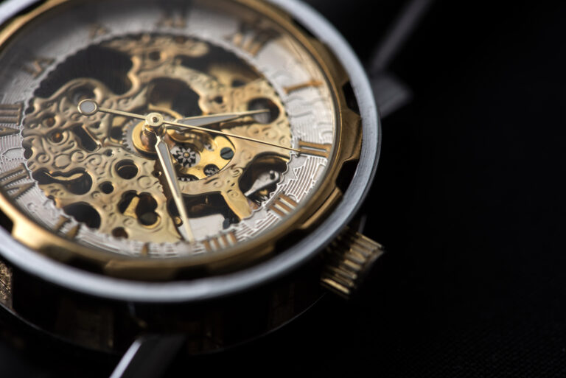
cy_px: 189
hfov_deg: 19.4
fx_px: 1652
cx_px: 283
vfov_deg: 13.1
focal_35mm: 105
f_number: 10
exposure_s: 1/50
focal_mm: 105
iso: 320
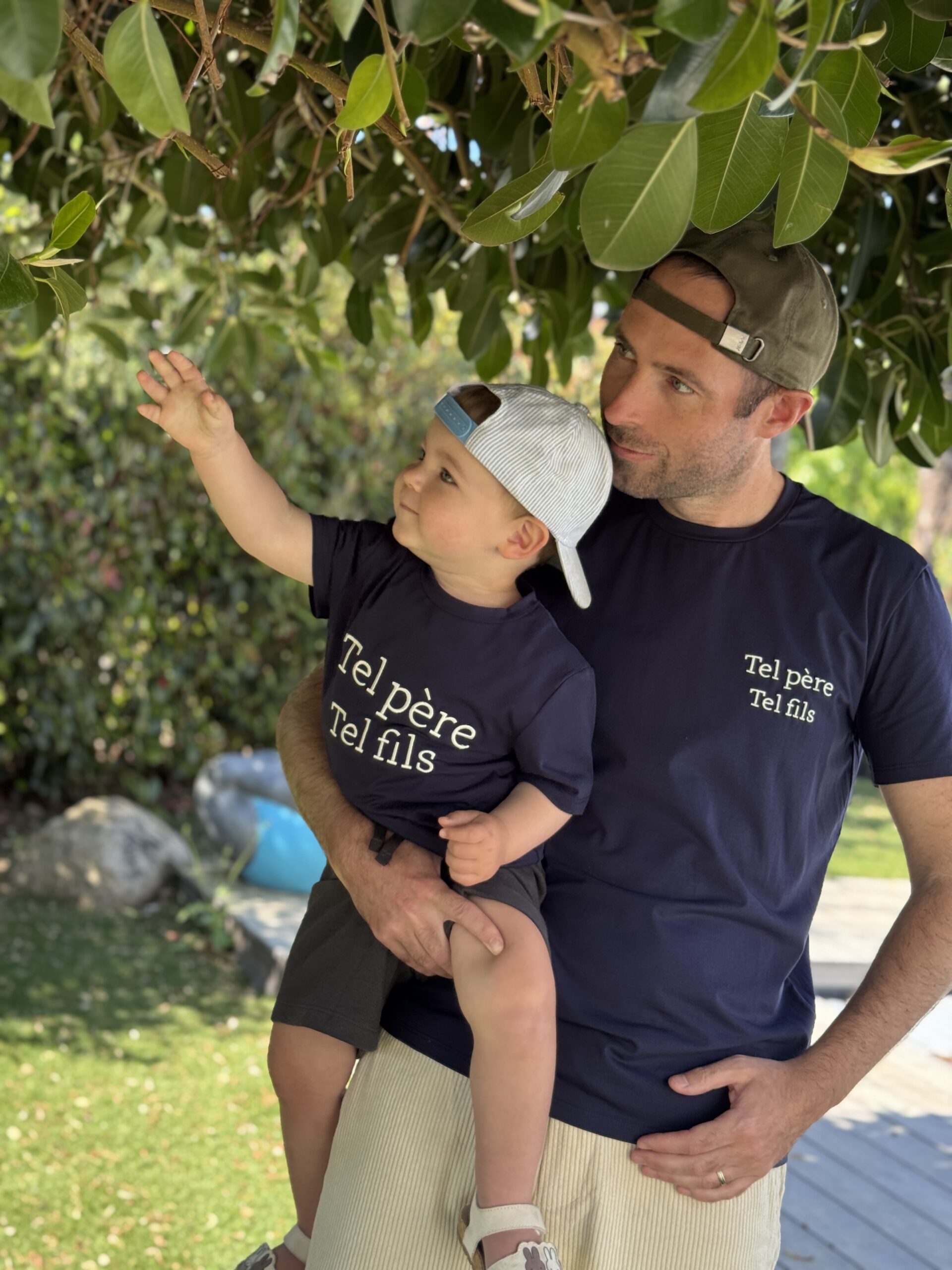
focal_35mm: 48
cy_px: 635
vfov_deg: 39.7
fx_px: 1760
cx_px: 476
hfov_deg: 30.3
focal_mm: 6.76
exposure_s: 1/388
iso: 64
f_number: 1.78
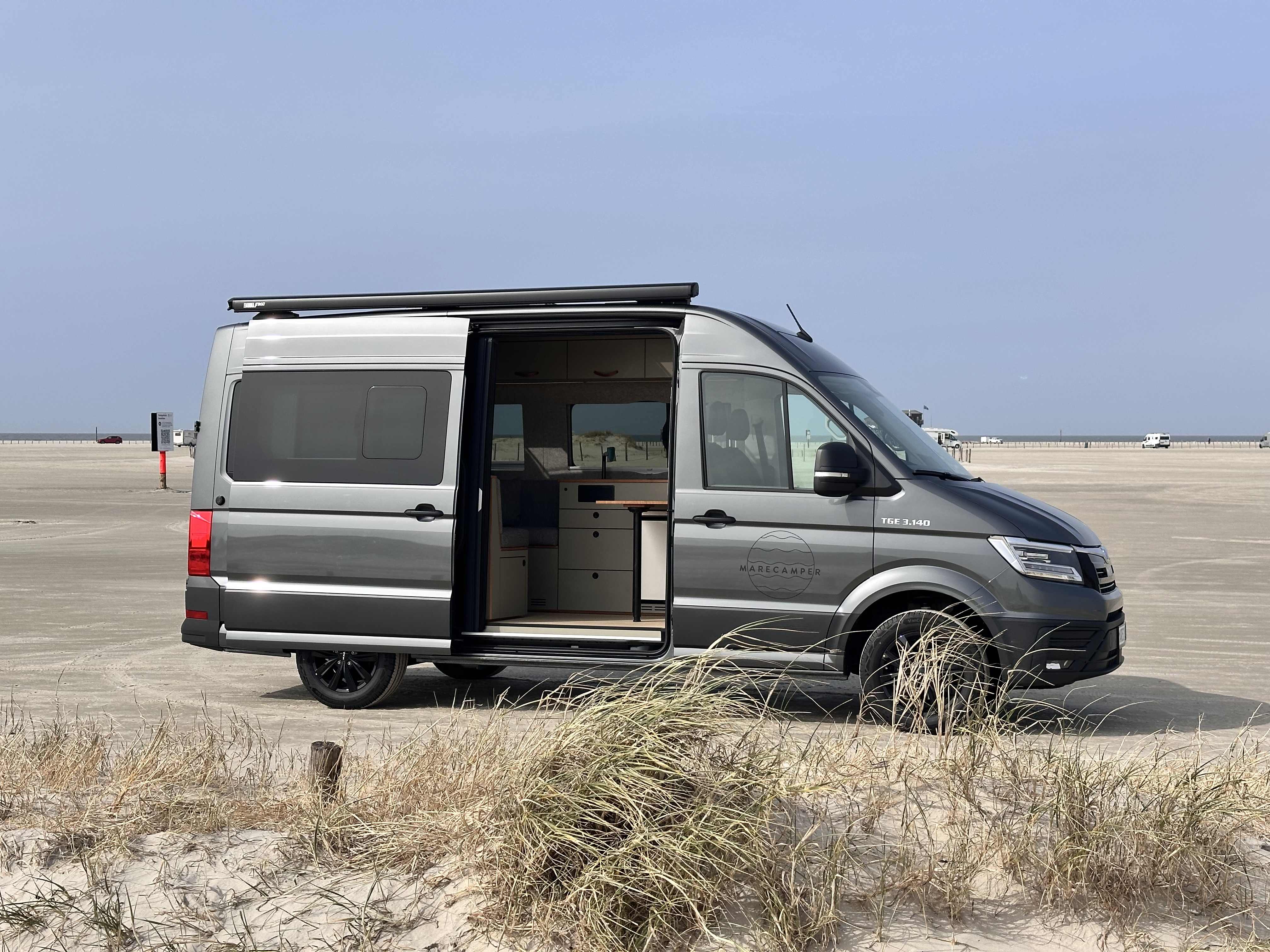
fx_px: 1761
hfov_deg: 39.7
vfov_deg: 30.3
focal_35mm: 48
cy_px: 476
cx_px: 635
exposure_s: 1/5882
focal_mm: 6.86
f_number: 1.78
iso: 64
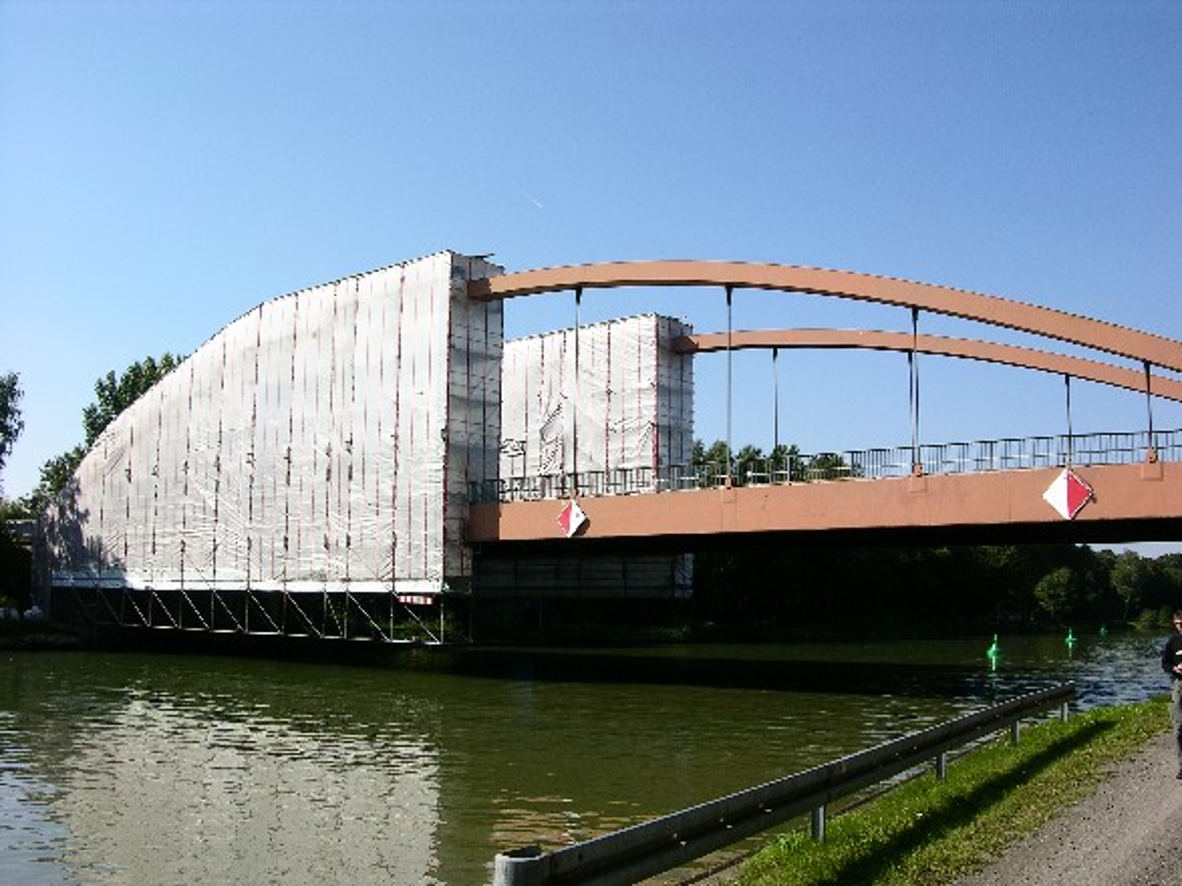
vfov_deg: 40.7
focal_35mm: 35
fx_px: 1195
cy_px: 443
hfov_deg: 52.6
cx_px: 591
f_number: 8
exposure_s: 1/147
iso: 50
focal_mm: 8.9
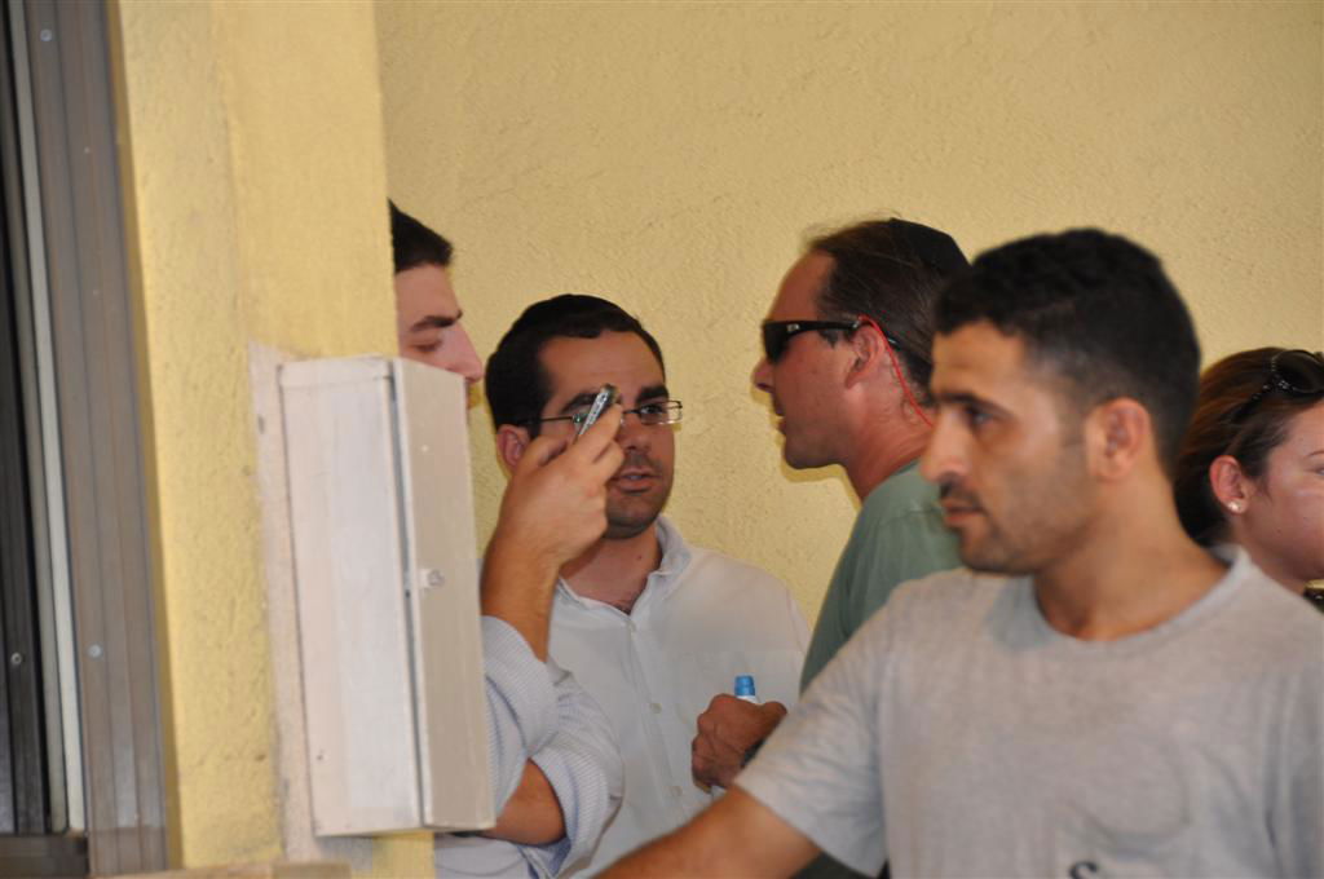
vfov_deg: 6.8
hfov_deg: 10.2
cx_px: 662
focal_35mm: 202
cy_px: 440
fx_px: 7438
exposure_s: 1/100
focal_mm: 135
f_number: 5.6
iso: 400
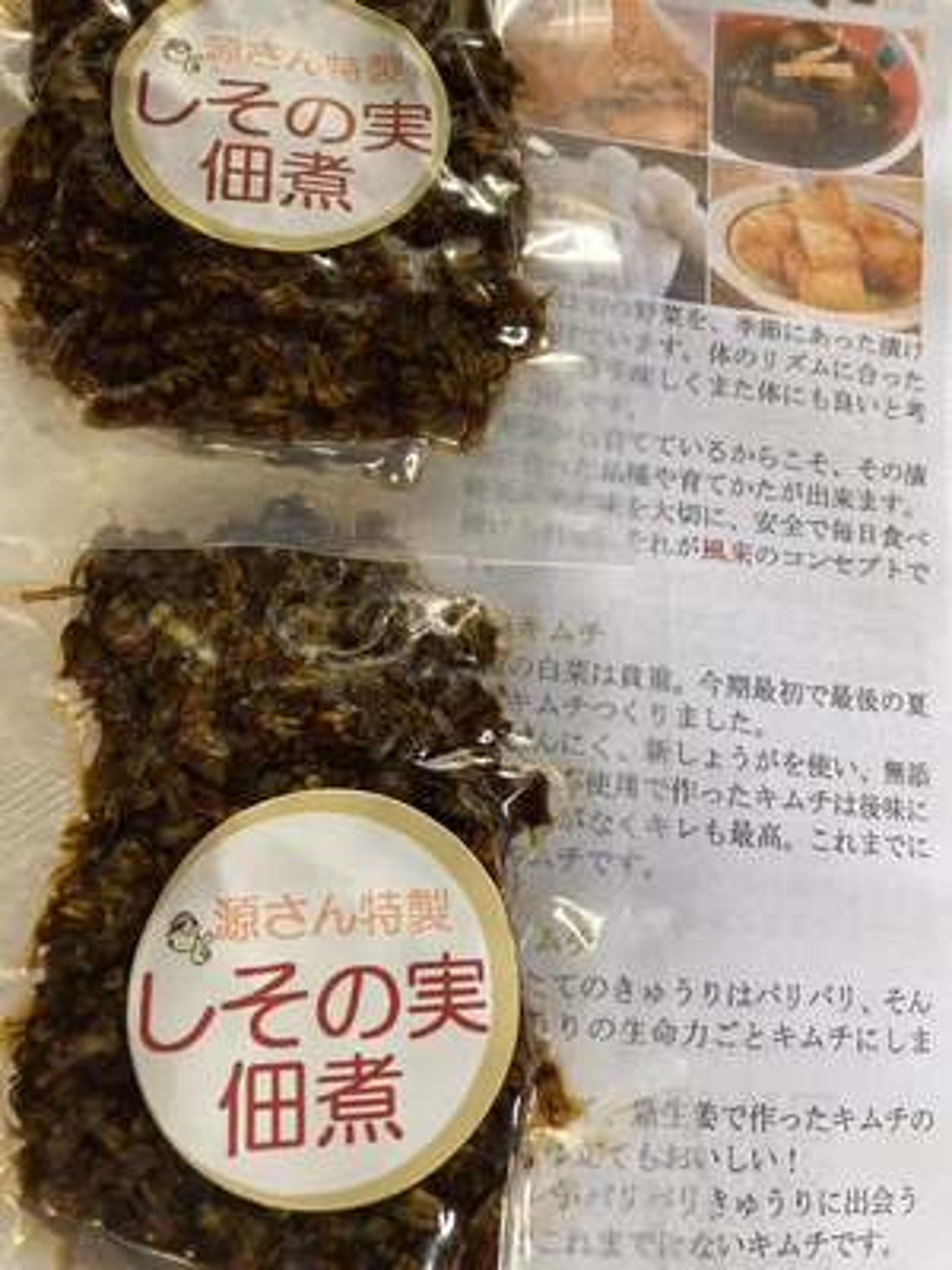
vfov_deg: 63.4
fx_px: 1027
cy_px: 635
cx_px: 476
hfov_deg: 49.7
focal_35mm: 28
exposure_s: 1/60
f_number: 1.8
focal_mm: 3.99
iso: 160
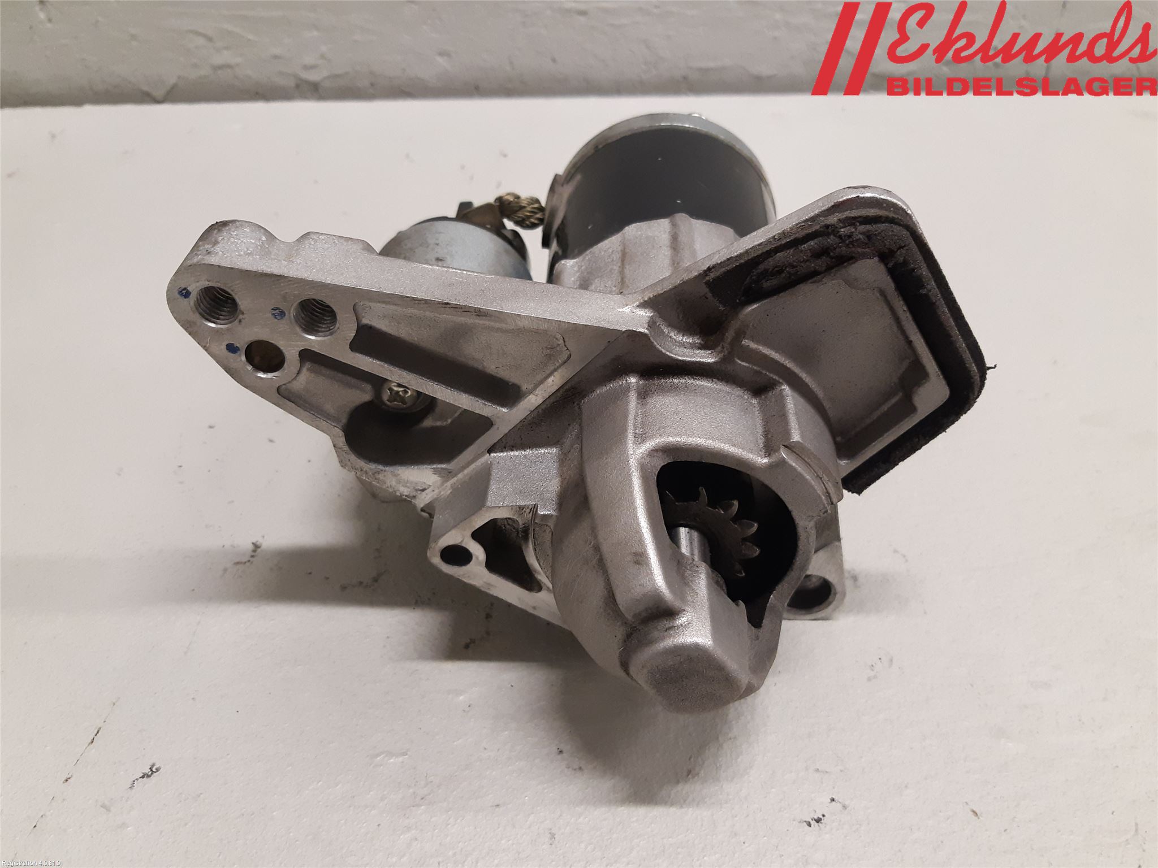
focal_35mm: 26
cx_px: 579
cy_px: 434
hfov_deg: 67.3
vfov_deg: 53.1
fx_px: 870
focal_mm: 3.93
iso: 200
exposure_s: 1/50
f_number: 1.7
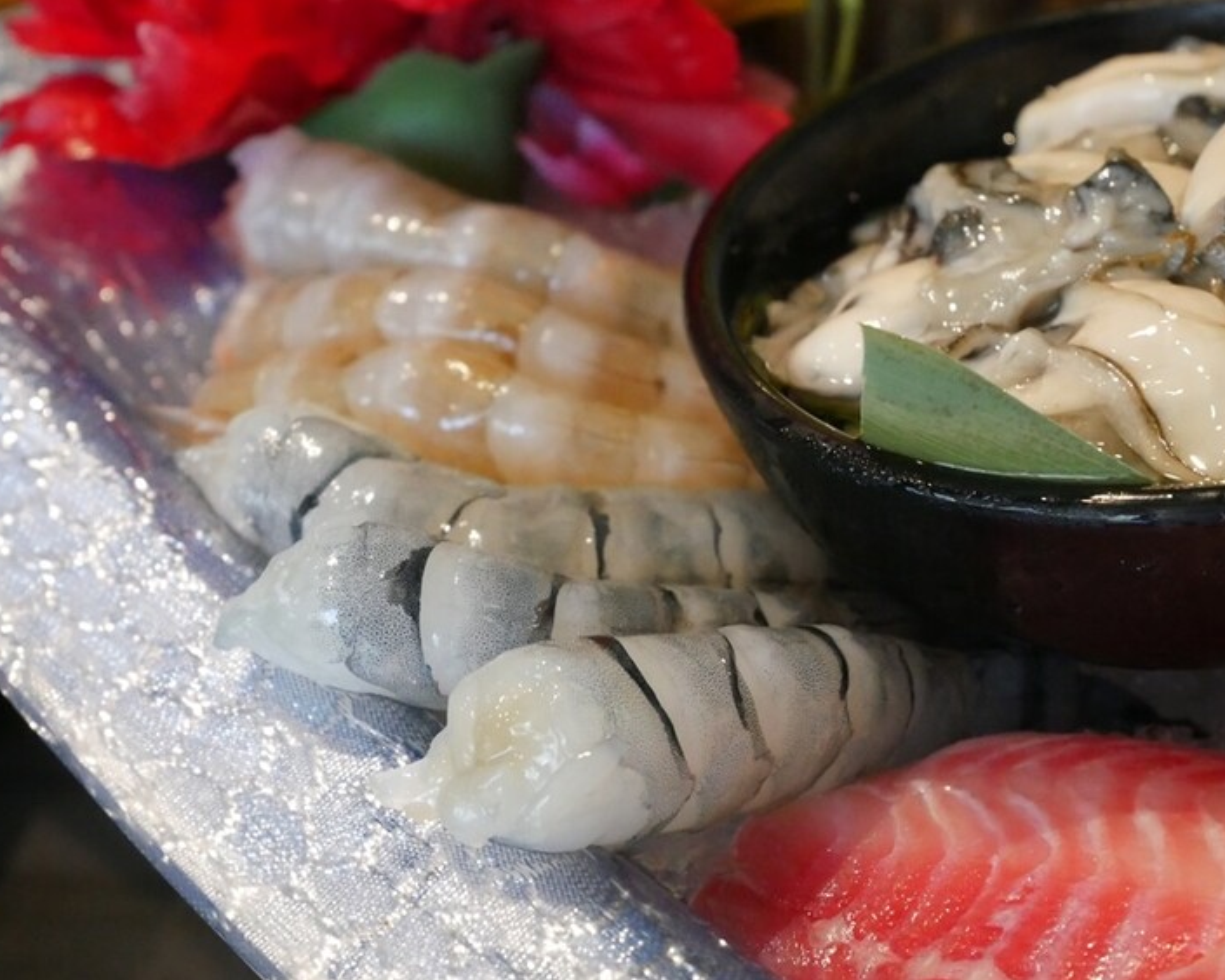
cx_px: 659
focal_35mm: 68
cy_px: 490
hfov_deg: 27.9
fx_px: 2465
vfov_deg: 22.5
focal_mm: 29
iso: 3200
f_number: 5.5
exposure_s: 1/200
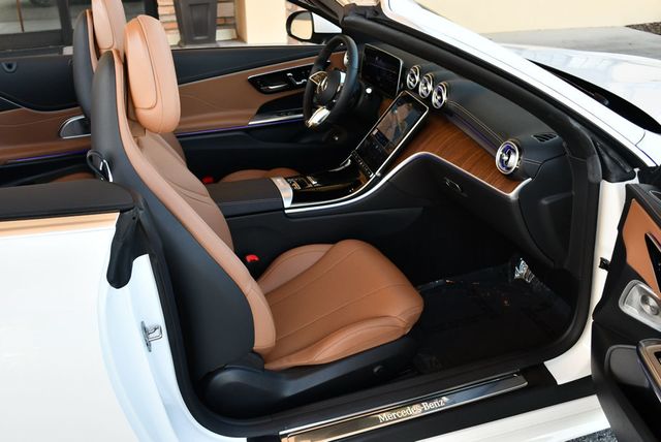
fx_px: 662
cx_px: 330
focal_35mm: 36
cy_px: 221
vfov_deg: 36.9
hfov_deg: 53.1
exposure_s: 1/250
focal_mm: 18
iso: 400
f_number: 4
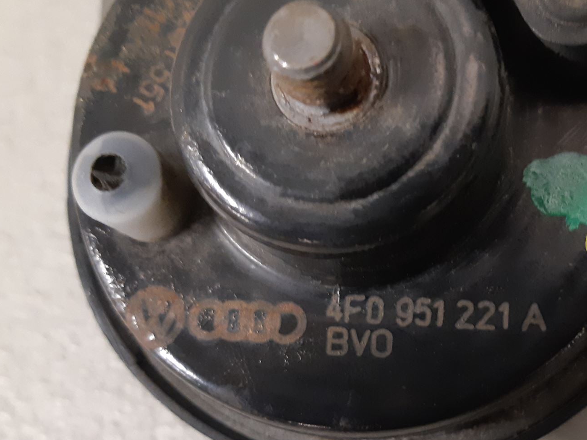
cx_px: 414
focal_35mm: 41
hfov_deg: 44.8
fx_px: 695
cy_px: 301
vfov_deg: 34.7
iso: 250
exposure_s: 1/25
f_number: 1.7
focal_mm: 3.93
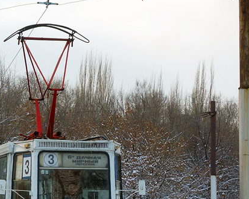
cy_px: 137
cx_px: 11
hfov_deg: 12.7
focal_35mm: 150
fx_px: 1105
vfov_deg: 10.3
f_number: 4.5
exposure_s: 1/500
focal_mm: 20.41
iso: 125
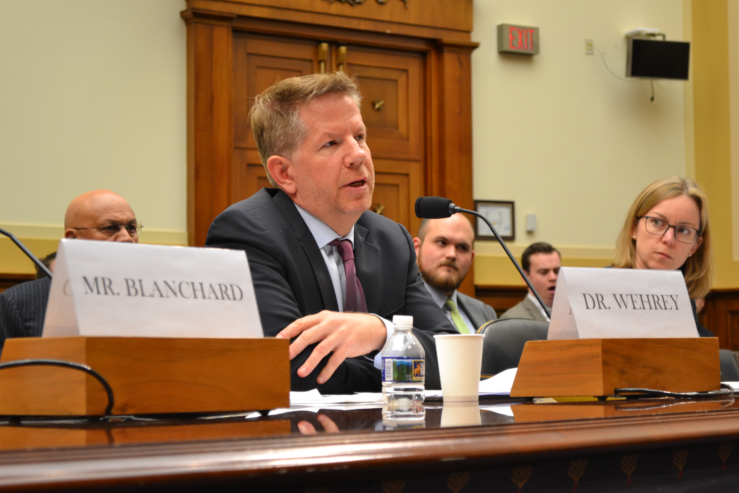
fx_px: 1601
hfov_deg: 26.0
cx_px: 370
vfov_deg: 17.5
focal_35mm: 78
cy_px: 246
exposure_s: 1/20
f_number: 5.6
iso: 400
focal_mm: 52
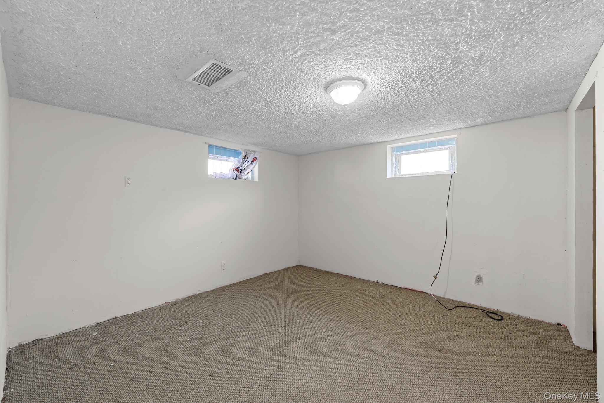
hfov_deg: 104.3
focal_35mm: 14
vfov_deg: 81.2
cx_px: 302
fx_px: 235
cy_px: 202
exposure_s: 1.6
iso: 200
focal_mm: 14
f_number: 10
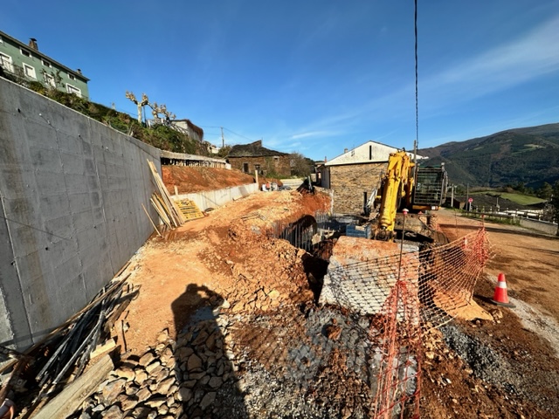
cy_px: 210
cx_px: 280
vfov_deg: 85.7
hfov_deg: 102.1
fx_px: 226
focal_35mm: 14
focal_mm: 2.22
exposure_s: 1/2092
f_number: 2.2
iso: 50
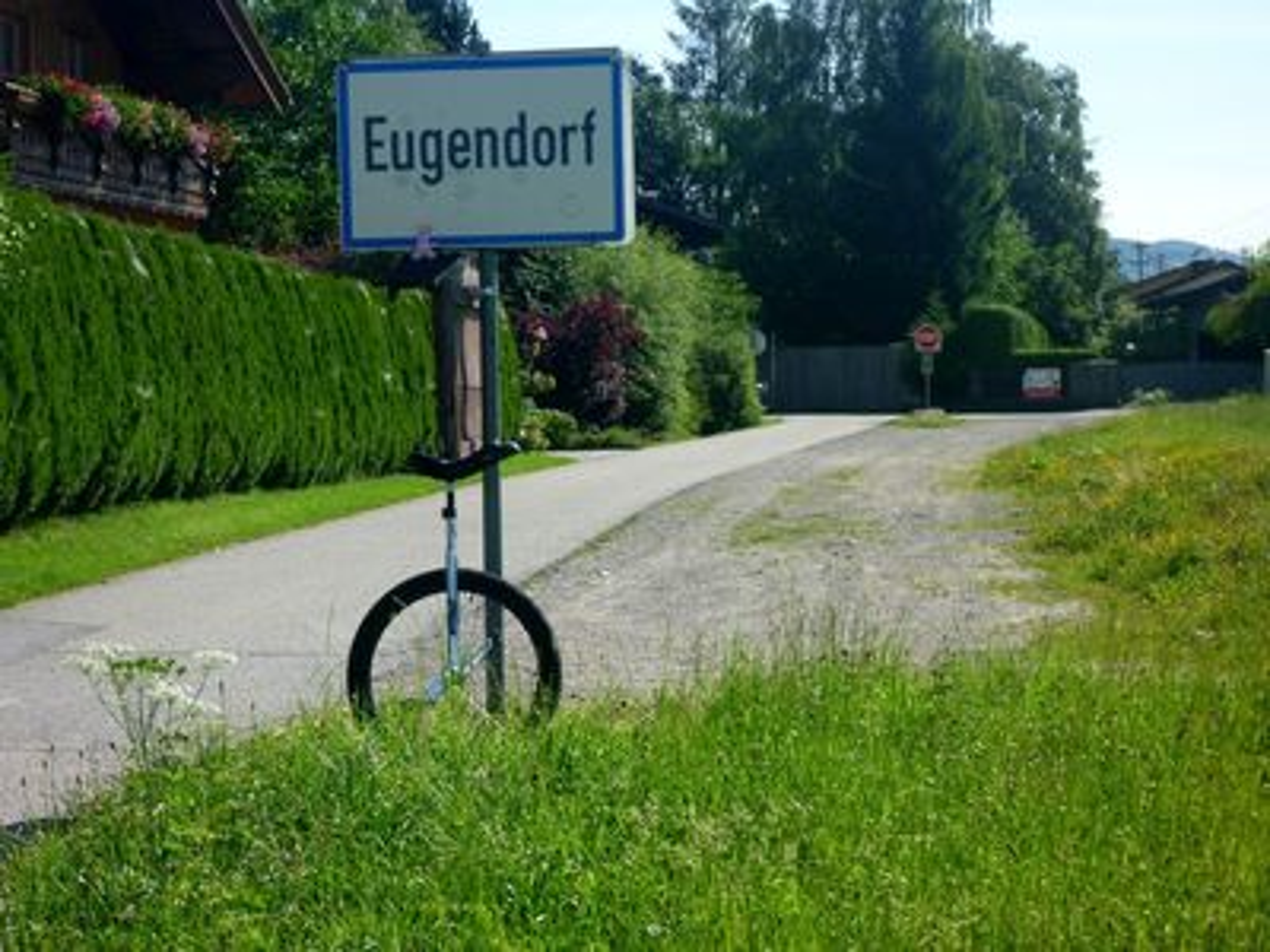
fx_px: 3155
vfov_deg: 17.2
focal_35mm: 86
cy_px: 476
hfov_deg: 22.8
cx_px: 635
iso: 80
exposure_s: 1/250
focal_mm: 15.3
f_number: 5.6
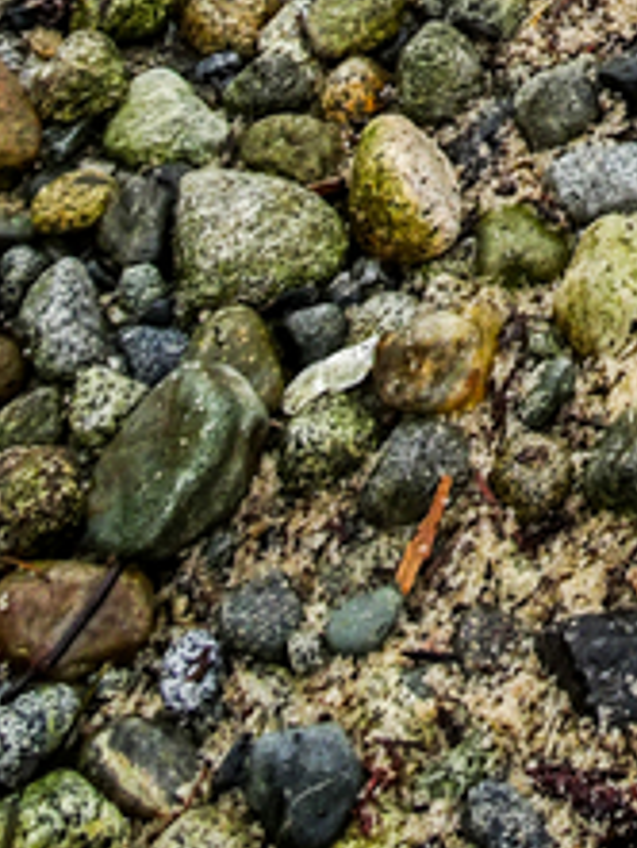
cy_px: -718
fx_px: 2304
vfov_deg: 16.9
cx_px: 1167
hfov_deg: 13.9
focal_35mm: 94
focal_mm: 4.1
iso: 80
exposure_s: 1/200
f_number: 3.5
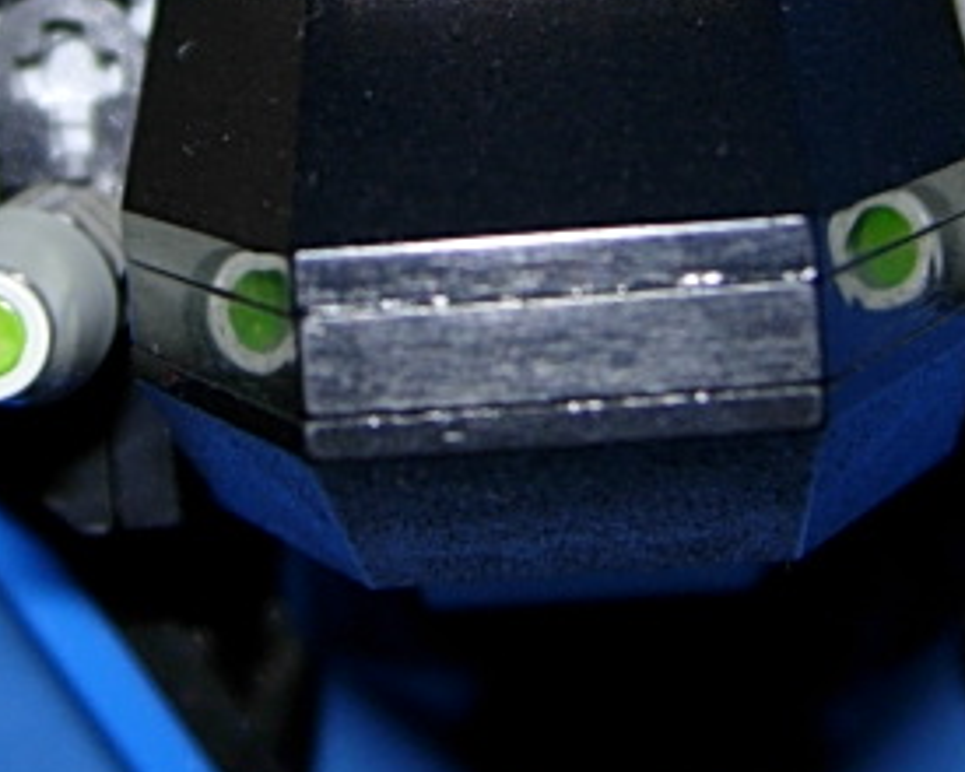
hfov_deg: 14.7
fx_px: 3741
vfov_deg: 11.6
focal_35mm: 131
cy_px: -21
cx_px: 544
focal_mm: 7.5
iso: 50
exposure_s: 1/45.2
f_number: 2.7
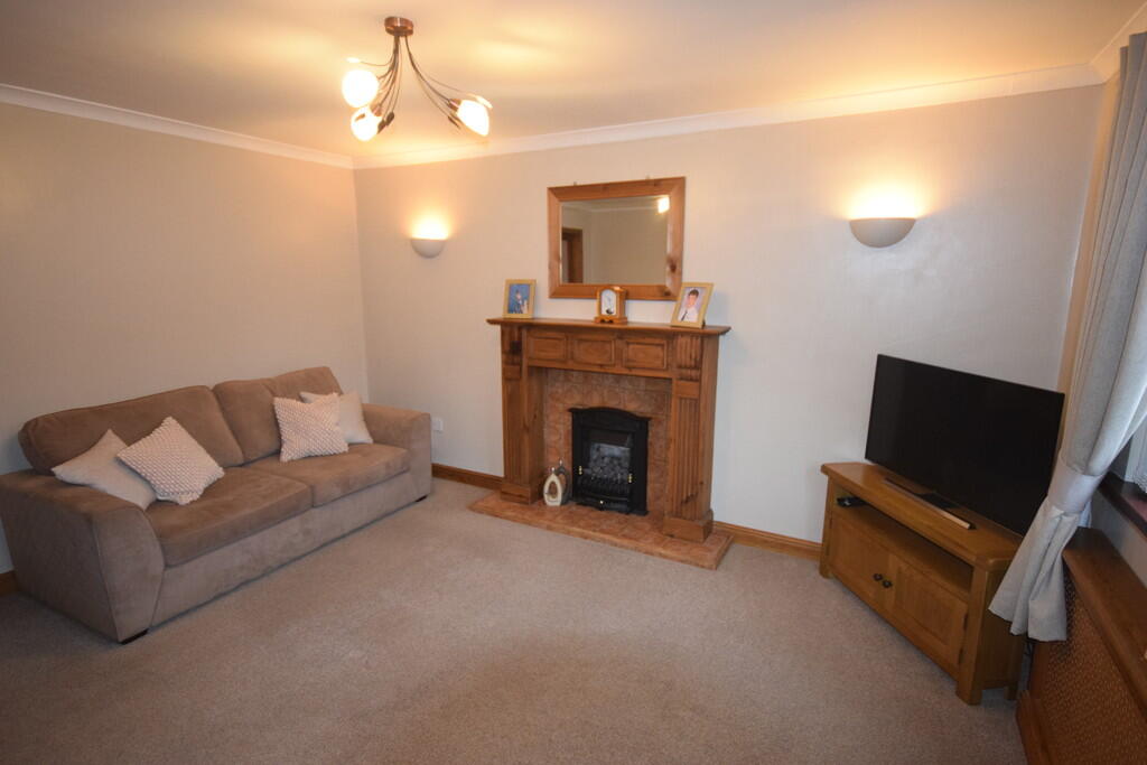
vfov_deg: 67.4
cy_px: 382
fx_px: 574
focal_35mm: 18
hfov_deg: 90.0
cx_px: 574
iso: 2200
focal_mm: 12
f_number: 4.5
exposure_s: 1/60
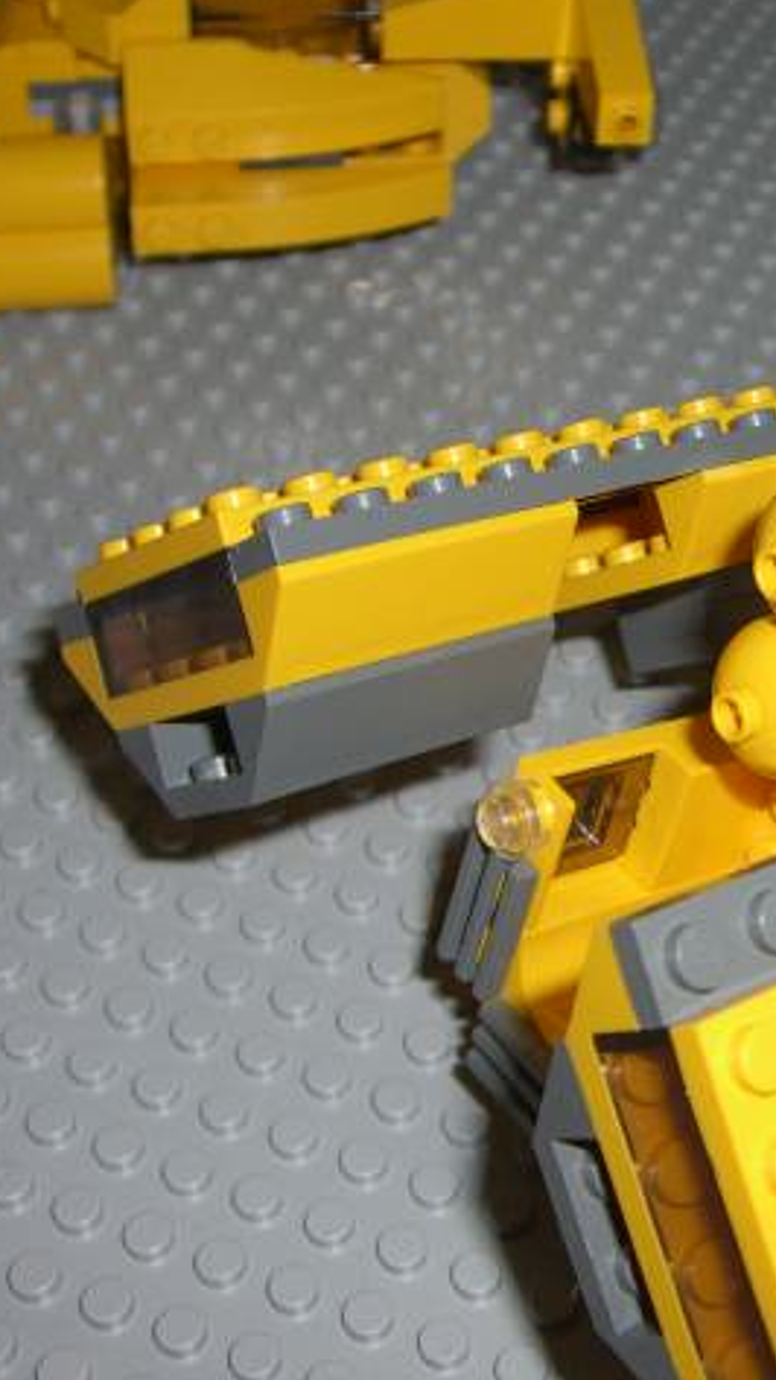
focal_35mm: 56
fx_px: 2049
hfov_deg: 20.5
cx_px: 846
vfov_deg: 37.2
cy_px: 683
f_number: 2.7
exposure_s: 1/60
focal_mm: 6.2
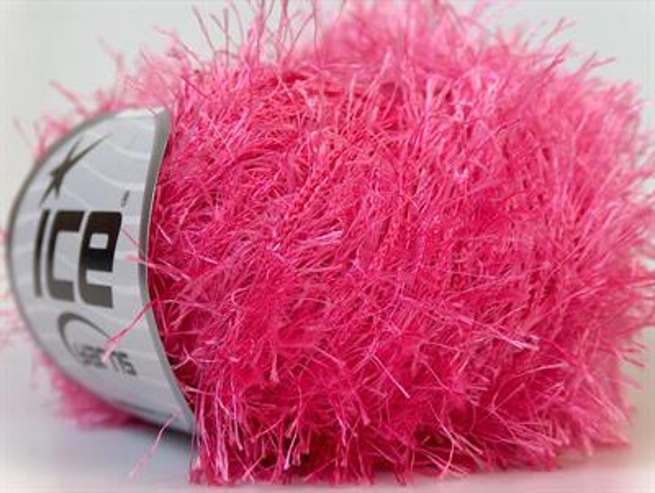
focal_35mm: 99
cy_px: 246
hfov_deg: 19.8
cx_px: 328
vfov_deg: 15.0
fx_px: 1876
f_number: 2.9
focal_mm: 20.29
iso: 200
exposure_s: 1/19.3
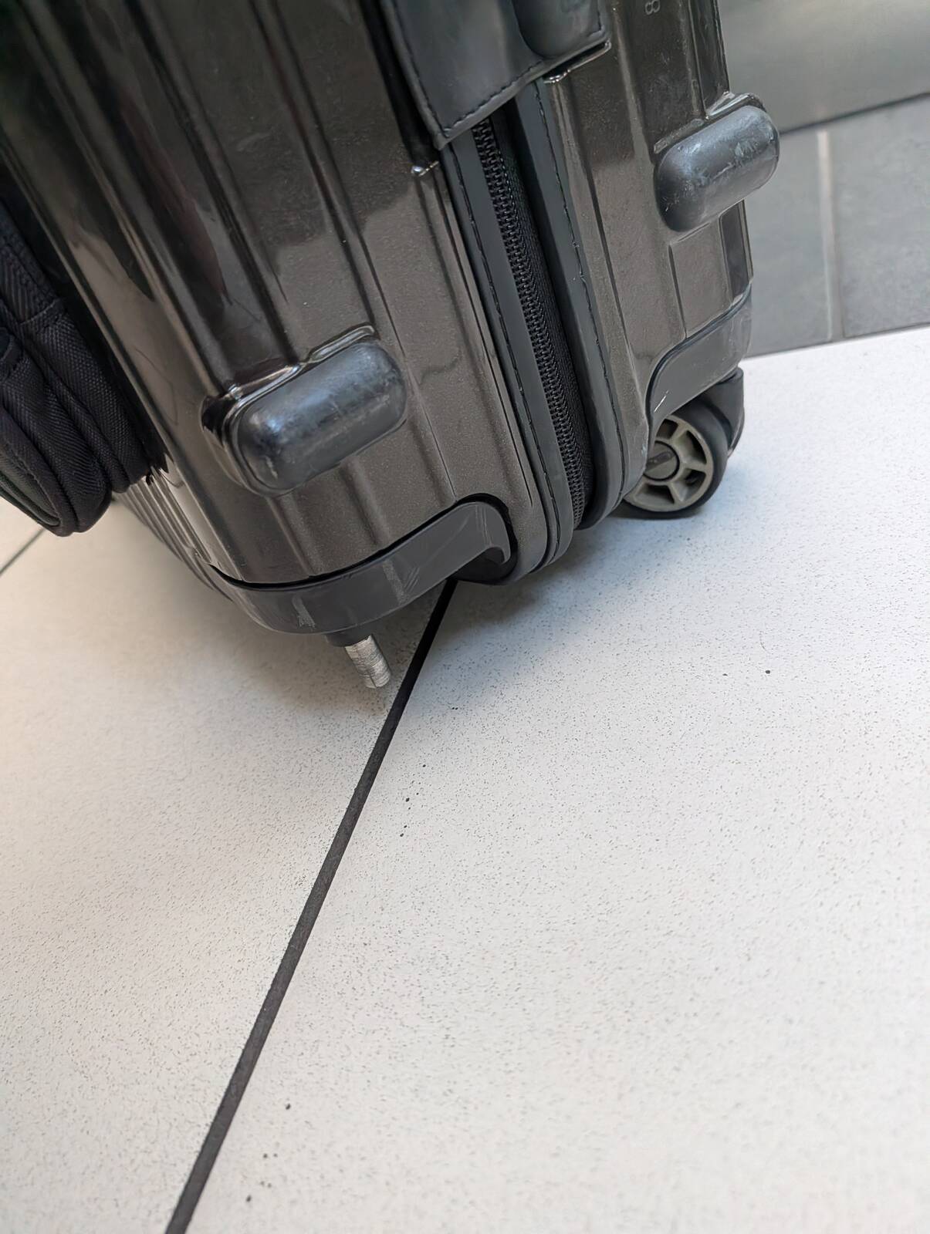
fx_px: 857
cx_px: 465
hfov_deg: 56.9
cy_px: 617
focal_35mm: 24
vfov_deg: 71.5
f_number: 1.68
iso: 1136
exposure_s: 1/522
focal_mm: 6.9
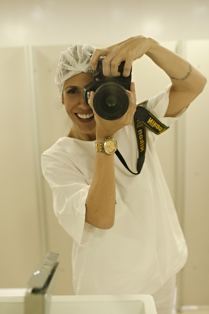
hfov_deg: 35.9
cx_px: 104
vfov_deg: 51.9
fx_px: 323
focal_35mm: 37
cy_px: 163
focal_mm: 35
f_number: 2.2
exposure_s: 1/320
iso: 1250
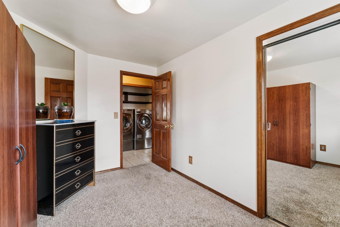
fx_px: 148
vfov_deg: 74.8
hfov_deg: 97.8
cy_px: 114
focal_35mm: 16
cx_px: 170
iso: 400
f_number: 13
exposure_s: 1/5
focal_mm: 15.7
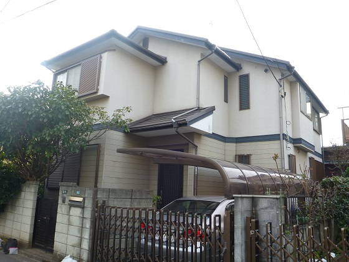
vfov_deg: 49.7
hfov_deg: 63.4
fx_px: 282
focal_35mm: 28
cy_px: 131
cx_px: 174
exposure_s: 1/125
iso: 100
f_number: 3.3
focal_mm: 4.9
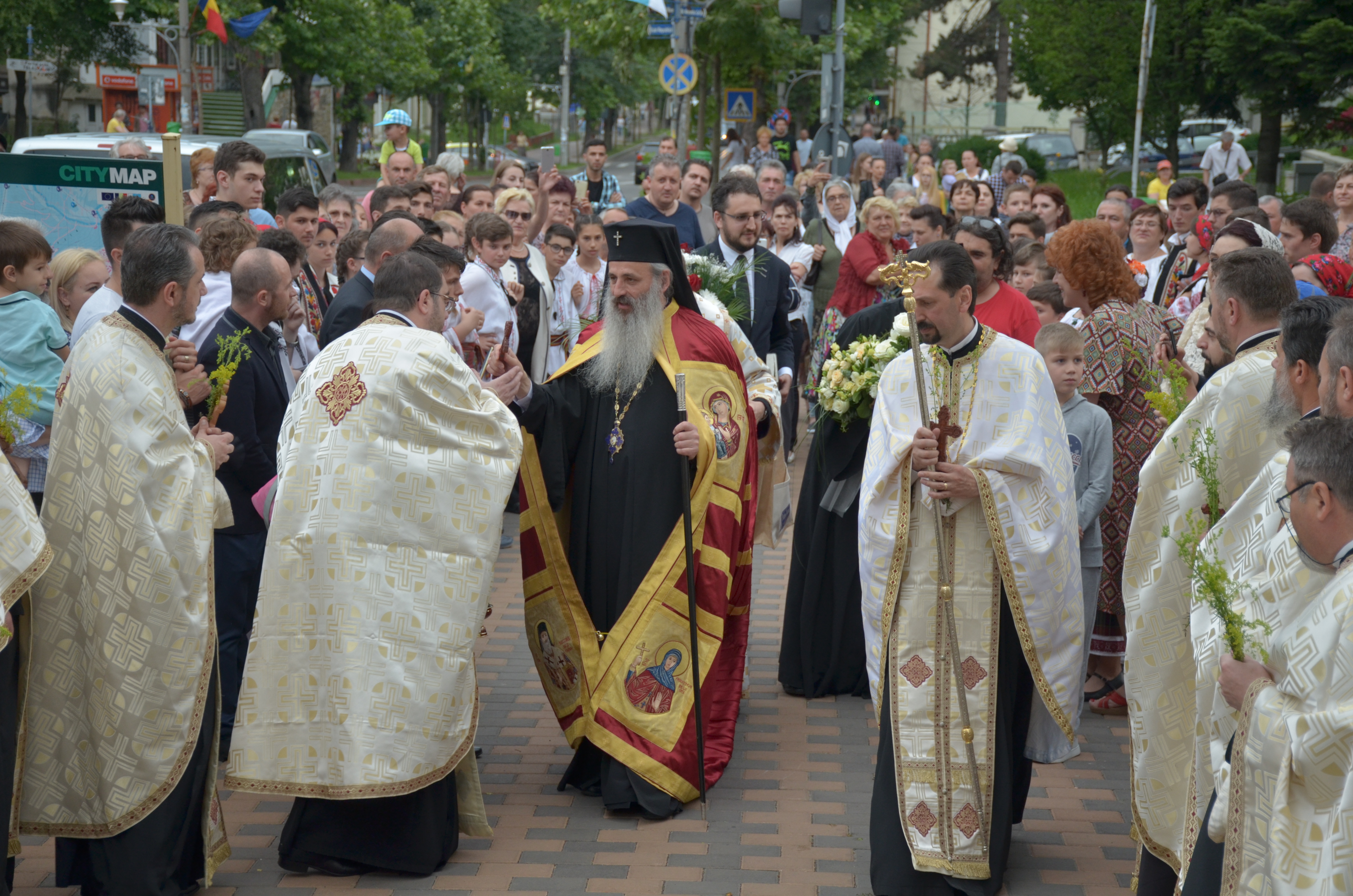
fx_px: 2925
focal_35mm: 78
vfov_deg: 17.4
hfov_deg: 26.0
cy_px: 448
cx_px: 676
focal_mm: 52
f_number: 5
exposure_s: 1/250
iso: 400
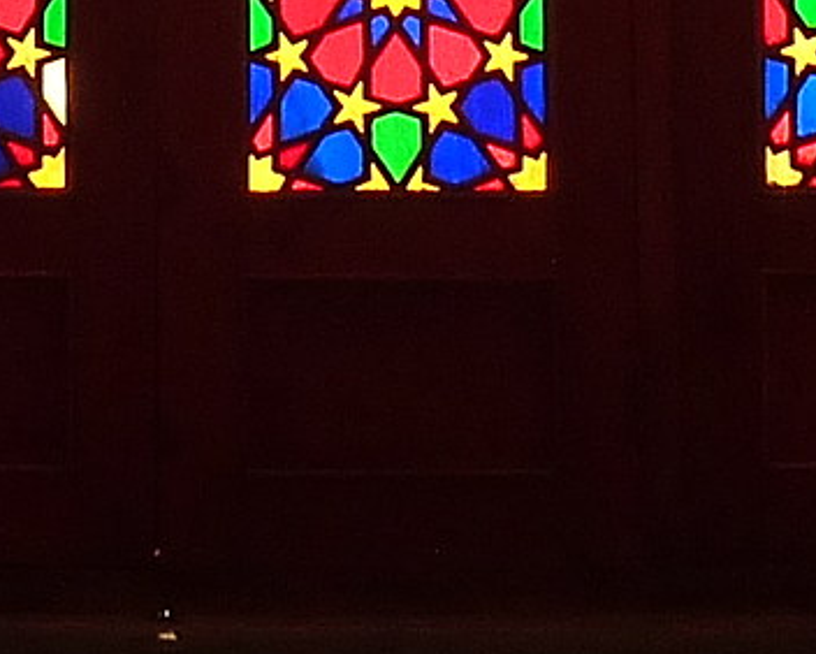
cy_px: -754
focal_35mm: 193
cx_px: 176
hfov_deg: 10.0
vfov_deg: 7.6
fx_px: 4664
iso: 160
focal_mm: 4.7
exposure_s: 1/30
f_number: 3.4
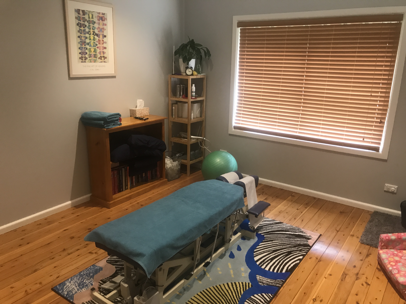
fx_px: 328
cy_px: 152
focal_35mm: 28
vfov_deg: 49.7
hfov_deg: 63.4
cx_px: 203
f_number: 1.8
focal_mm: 3.99
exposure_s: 1/17
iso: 64
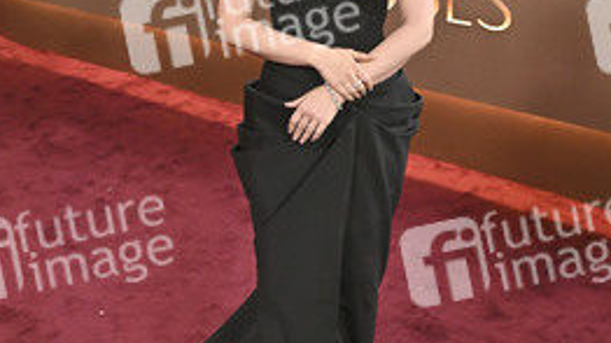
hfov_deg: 37.2
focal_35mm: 56
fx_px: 907
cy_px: 135
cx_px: 308
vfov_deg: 21.4
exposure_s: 1/320
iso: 2500
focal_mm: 35
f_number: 5.6
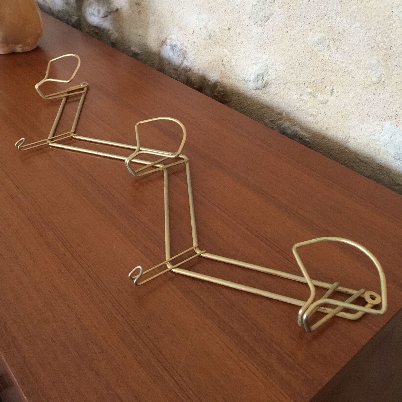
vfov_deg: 46.7
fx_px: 460
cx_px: 206
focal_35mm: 35
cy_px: 143
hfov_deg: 47.2
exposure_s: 1/17
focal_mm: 4.15
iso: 160
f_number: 2.2
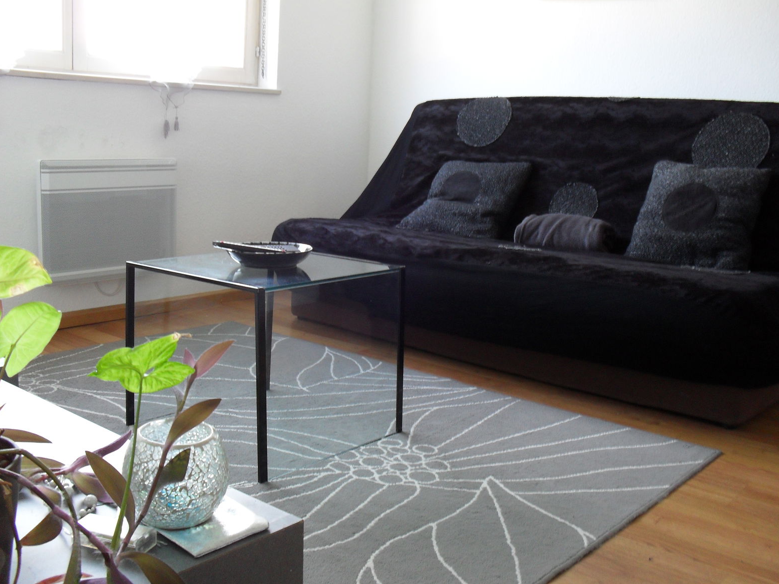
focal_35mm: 36
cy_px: 288
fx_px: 810
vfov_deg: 39.7
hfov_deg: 51.3
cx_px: 399
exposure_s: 1/20
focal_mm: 6.3
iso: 200
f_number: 3.2
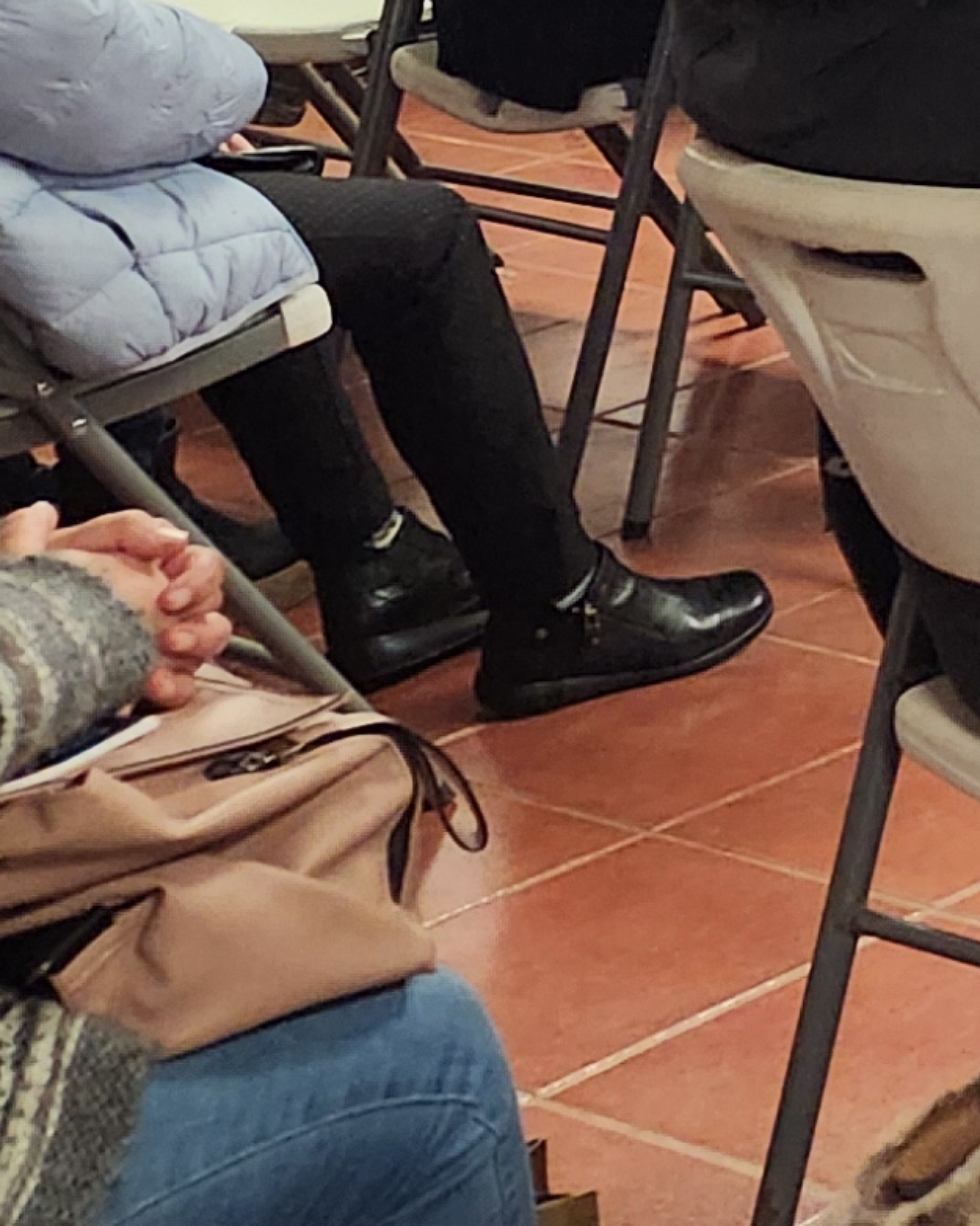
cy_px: -119
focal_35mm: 115
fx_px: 4169
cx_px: 2761
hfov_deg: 10.4
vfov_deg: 16.2
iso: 320
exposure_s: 1/120
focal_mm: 5.4
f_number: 1.8
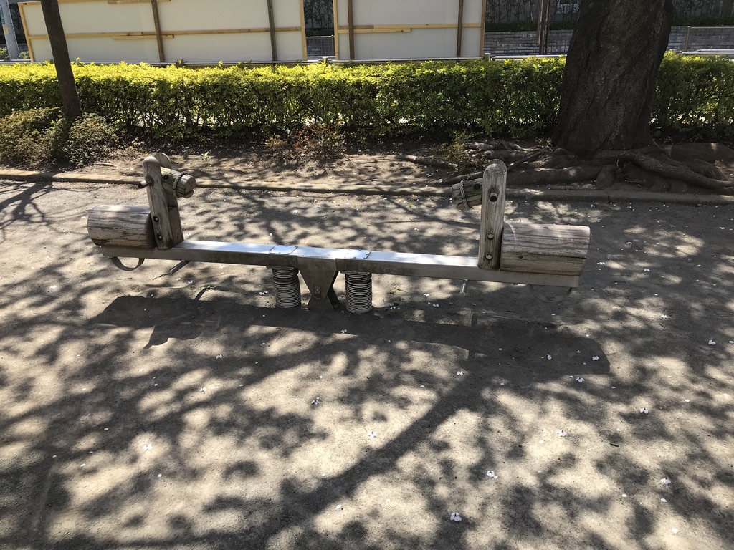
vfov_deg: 49.7
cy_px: 275
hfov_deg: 63.4
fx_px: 594
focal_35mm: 28
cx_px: 367
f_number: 1.8
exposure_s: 1/987
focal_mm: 3.99
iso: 20
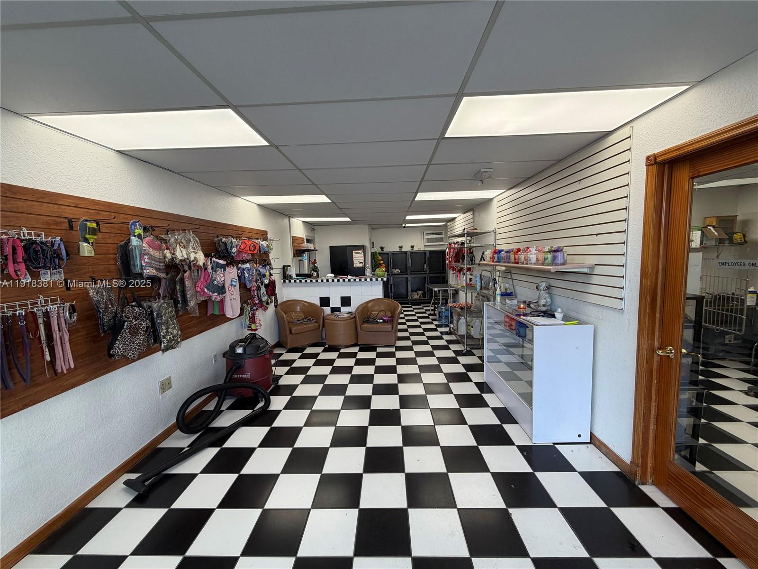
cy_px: 284
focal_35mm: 14
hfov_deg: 102.1
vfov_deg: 85.7
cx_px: 379
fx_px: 307
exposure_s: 1/120
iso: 80
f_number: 2.2
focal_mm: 2.22
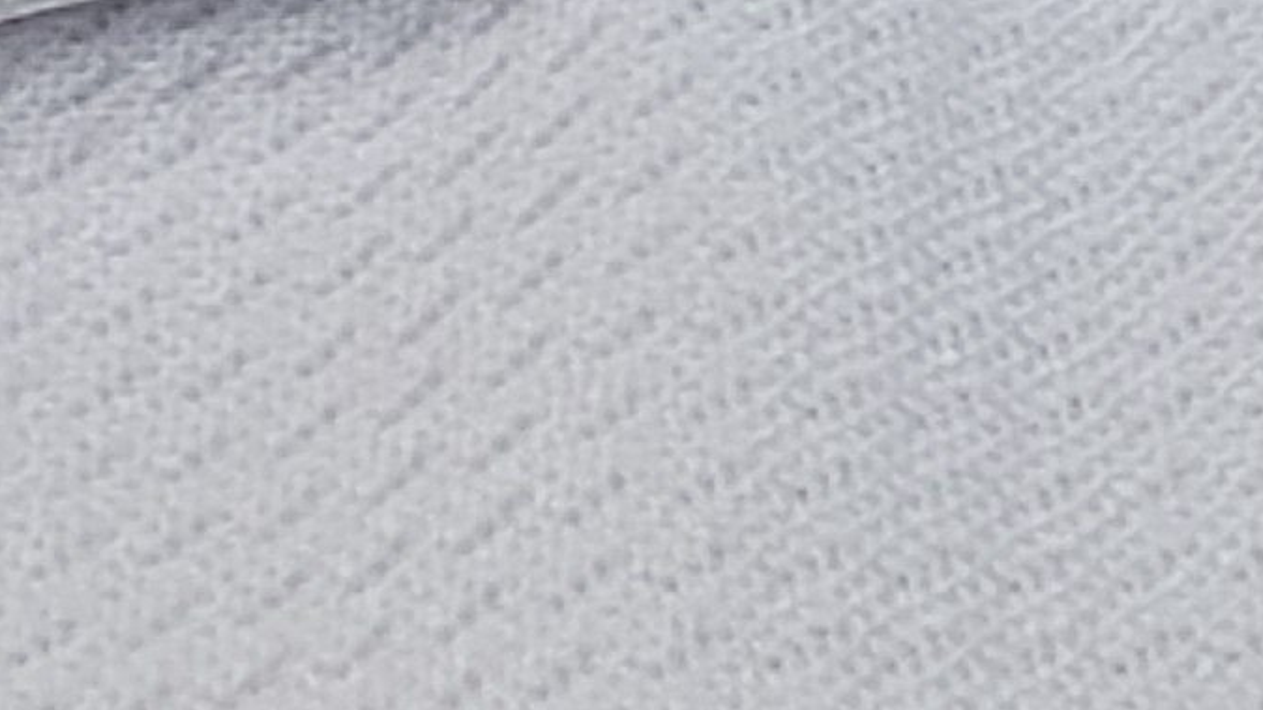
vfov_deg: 6.6
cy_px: -1304
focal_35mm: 168
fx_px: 5626
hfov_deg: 9.8
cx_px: 3742
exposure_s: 1/100
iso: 125
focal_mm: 4.25
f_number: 1.8
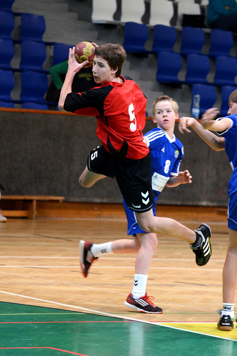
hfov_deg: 7.6
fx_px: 1778
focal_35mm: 180
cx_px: 118
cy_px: 178
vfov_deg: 11.4
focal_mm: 120
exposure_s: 1/250
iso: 1600
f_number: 3.5
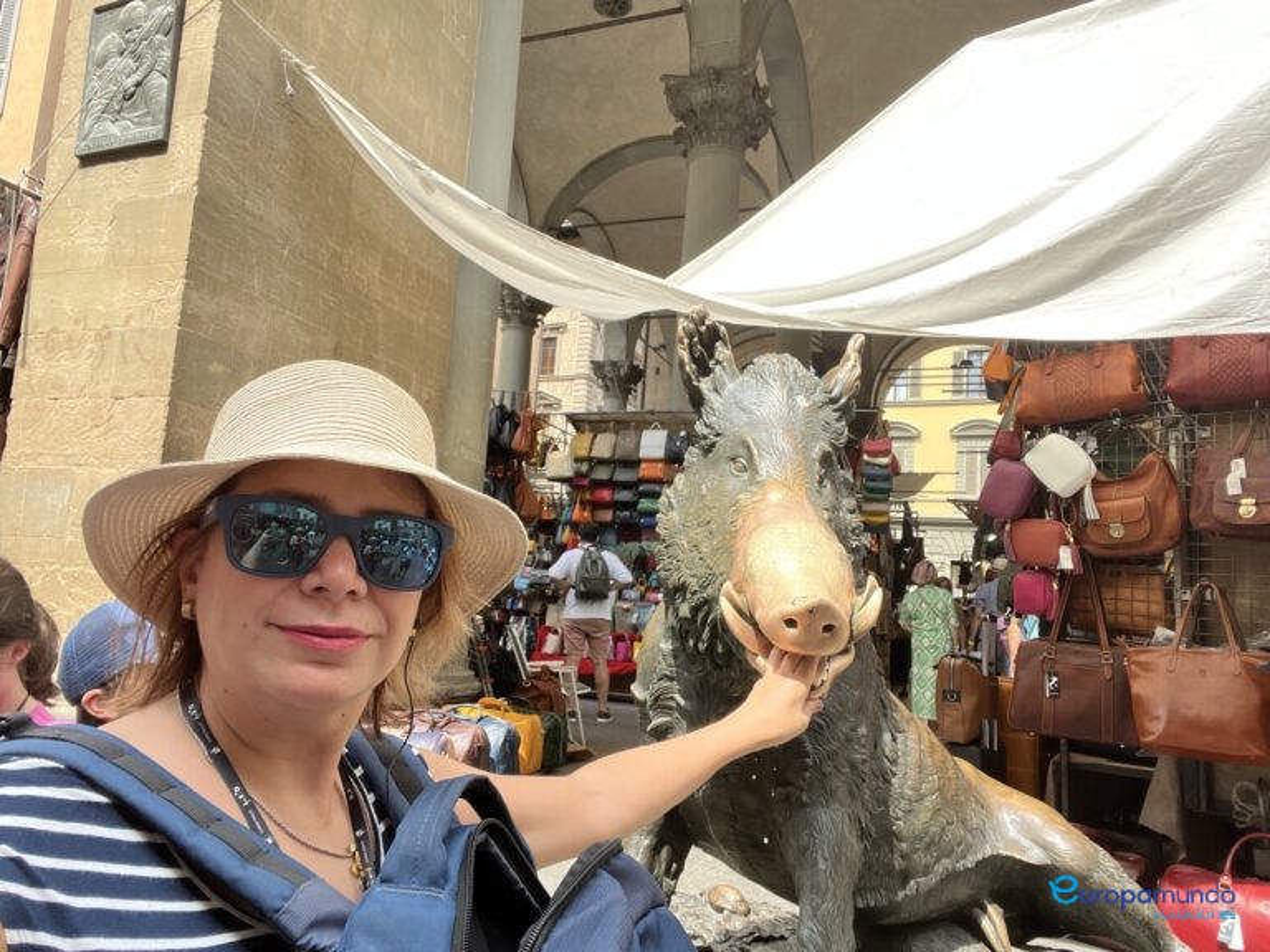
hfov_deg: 73.9
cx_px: 635
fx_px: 844
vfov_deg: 58.9
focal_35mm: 23
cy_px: 476
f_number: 2.2
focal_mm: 2.71
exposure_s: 1/166
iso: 40
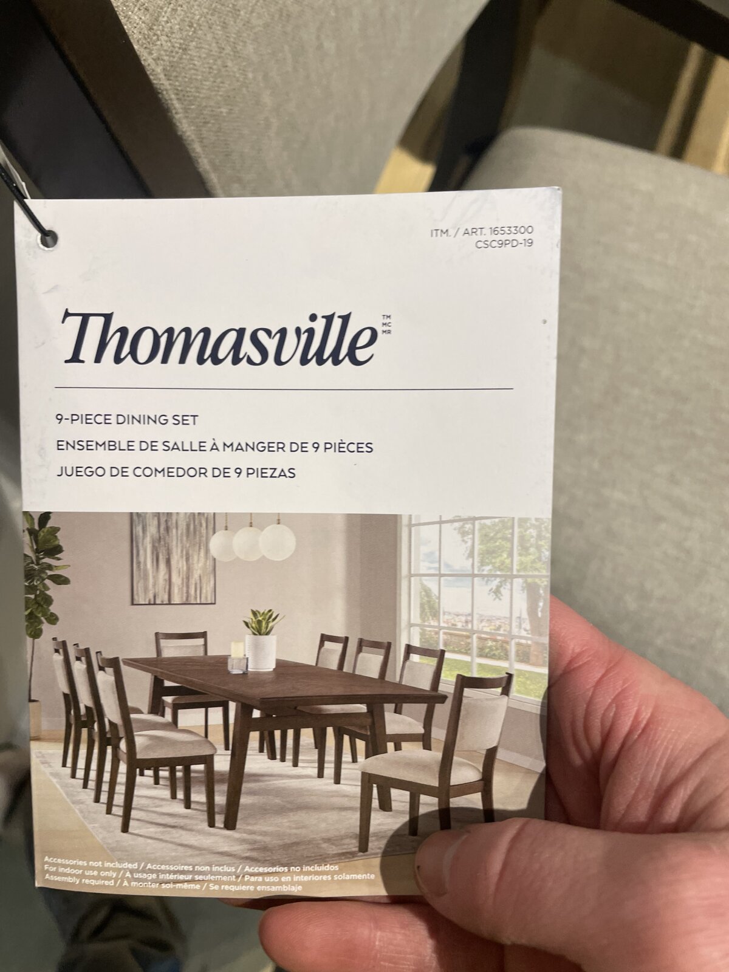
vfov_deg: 67.3
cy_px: 486
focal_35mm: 26
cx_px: 364
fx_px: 730
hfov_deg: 53.1
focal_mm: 4.2
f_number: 1.6
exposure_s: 1/120
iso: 100
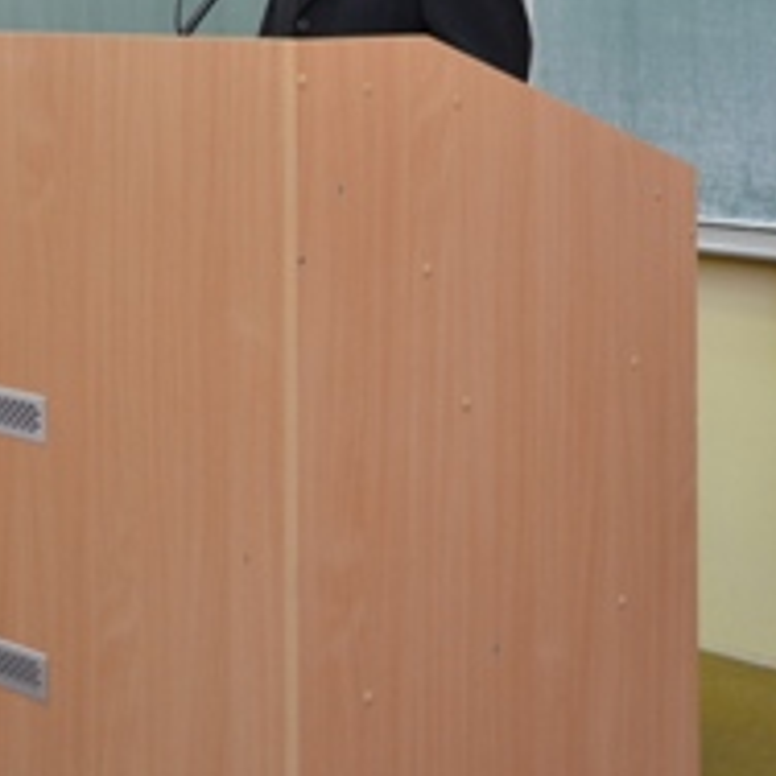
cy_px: -27
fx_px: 1978
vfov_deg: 21.3
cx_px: 371
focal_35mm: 78
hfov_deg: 22.2
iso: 400
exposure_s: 1/30
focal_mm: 18
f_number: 3.5
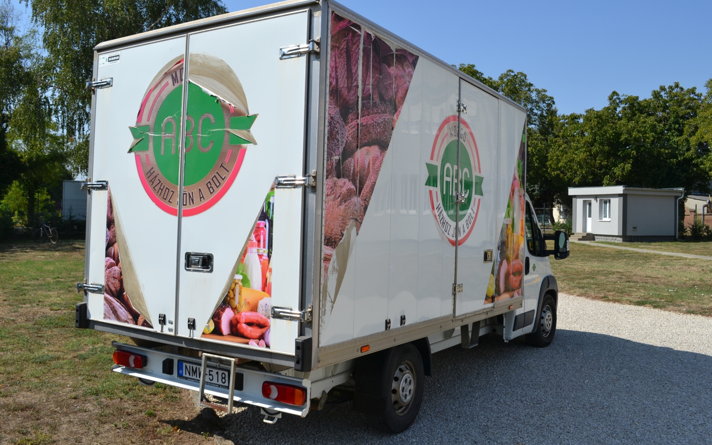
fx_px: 601
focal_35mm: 31
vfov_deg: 40.6
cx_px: 356
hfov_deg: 61.2
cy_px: 211
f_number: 9
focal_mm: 20
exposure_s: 1/320
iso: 100
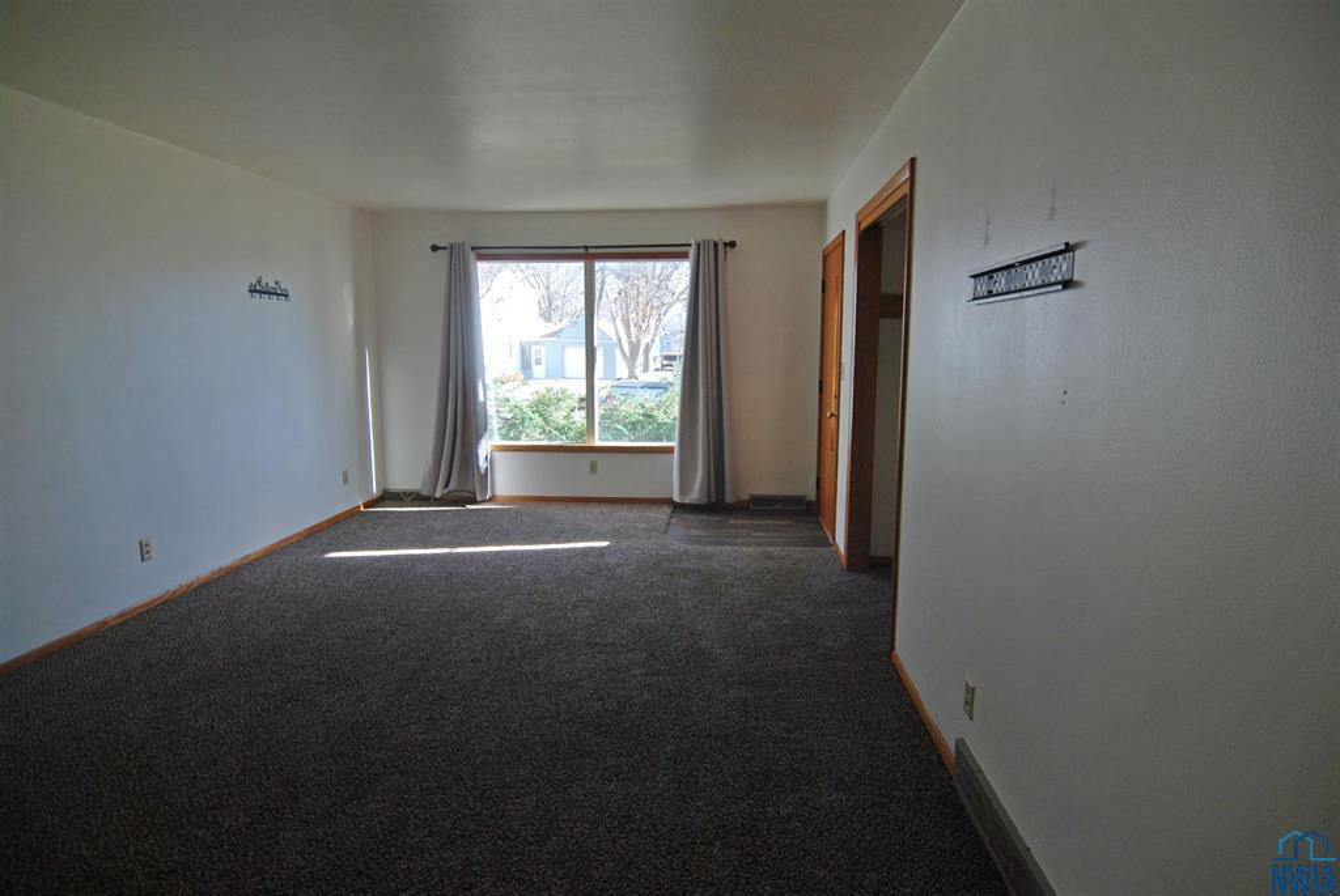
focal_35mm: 18
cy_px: 448
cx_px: 670
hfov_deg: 89.9
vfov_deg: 67.5
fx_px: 671
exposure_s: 1/80
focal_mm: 12
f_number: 4.5
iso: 200
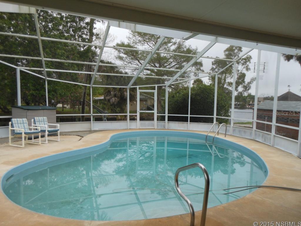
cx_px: 150
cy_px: 113
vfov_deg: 54.9
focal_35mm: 25
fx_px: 217
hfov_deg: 69.4
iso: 80
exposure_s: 1/200
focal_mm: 4.5
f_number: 3.2
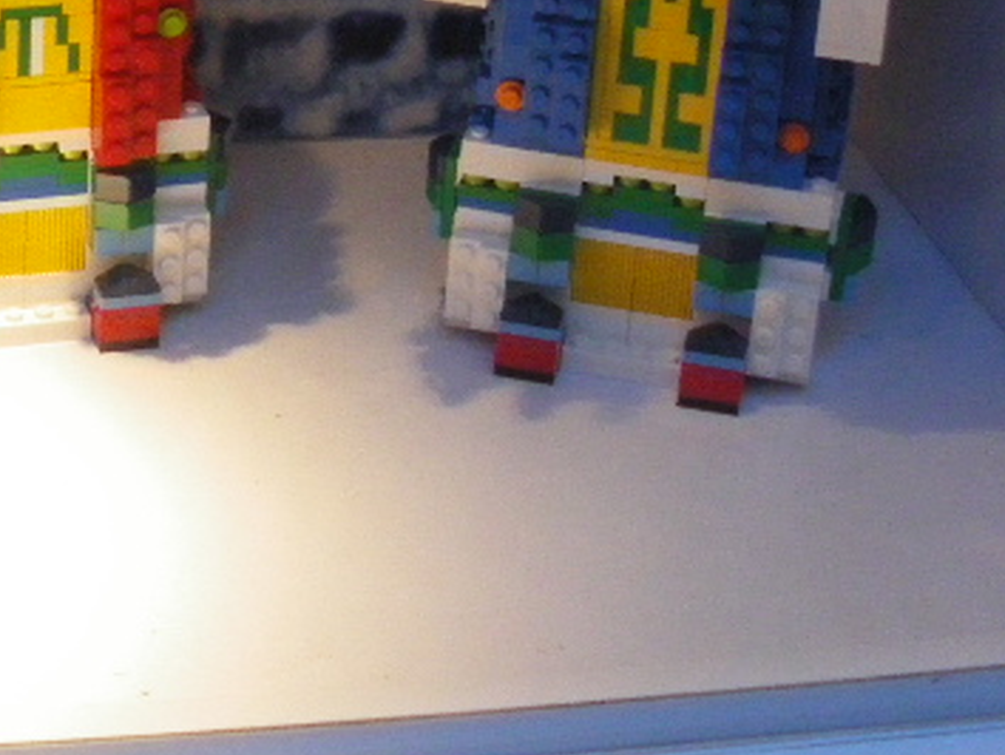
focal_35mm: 104
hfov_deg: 18.6
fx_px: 3021
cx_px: 91
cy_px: -227
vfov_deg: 13.7
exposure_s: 1/160
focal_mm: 6.3
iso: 400
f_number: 3.5
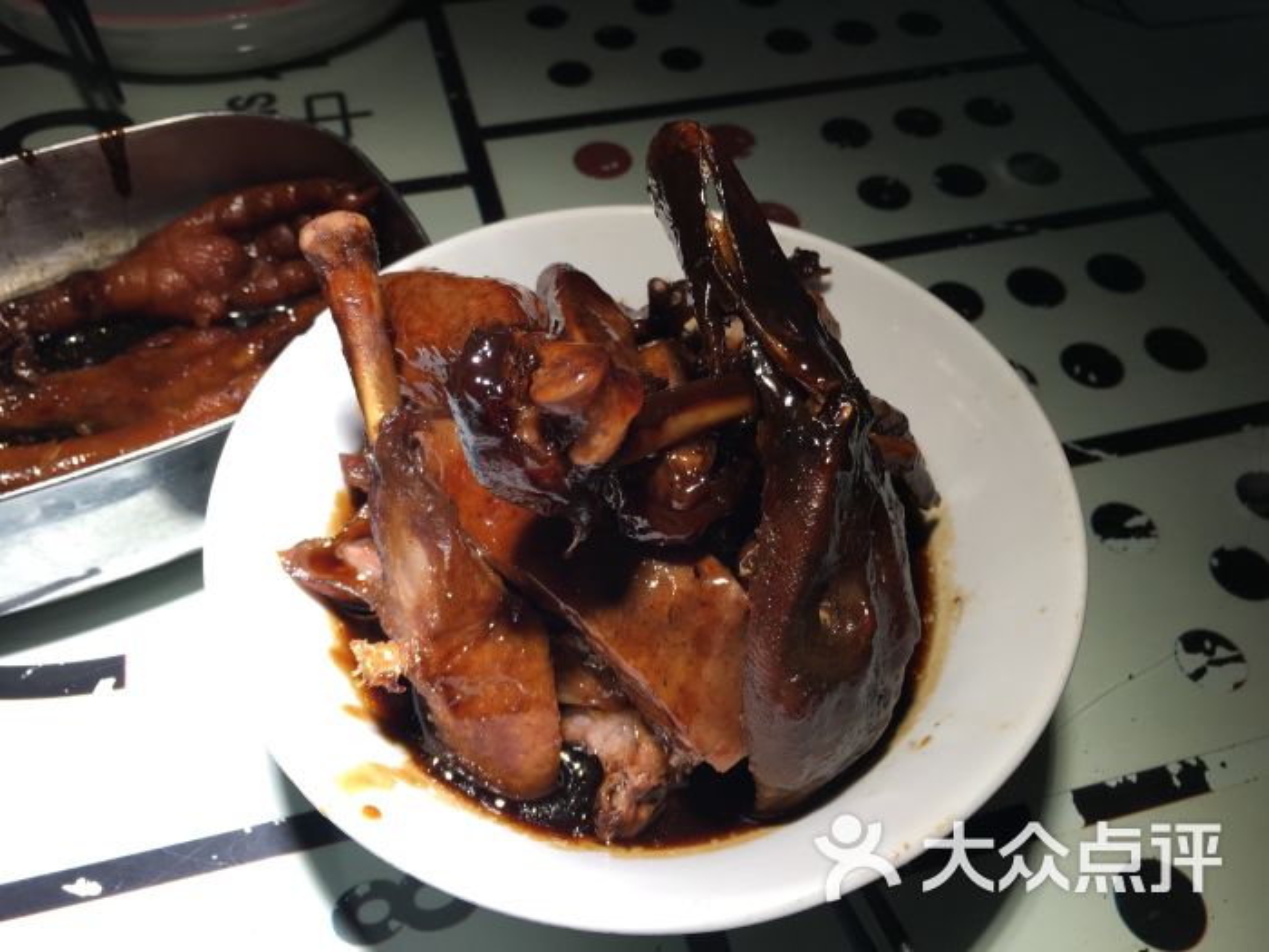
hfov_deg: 61.7
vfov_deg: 48.2
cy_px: 476
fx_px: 1063
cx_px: 634
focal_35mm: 29
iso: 32
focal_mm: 4.15
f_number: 2.2
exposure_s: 1/50
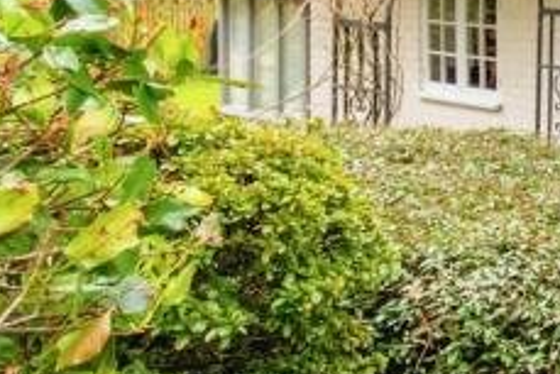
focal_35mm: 67
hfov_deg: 19.4
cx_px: 1086
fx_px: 1043
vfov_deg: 18.9
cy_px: -104
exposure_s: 1/80
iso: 400
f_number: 7.1
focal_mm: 10
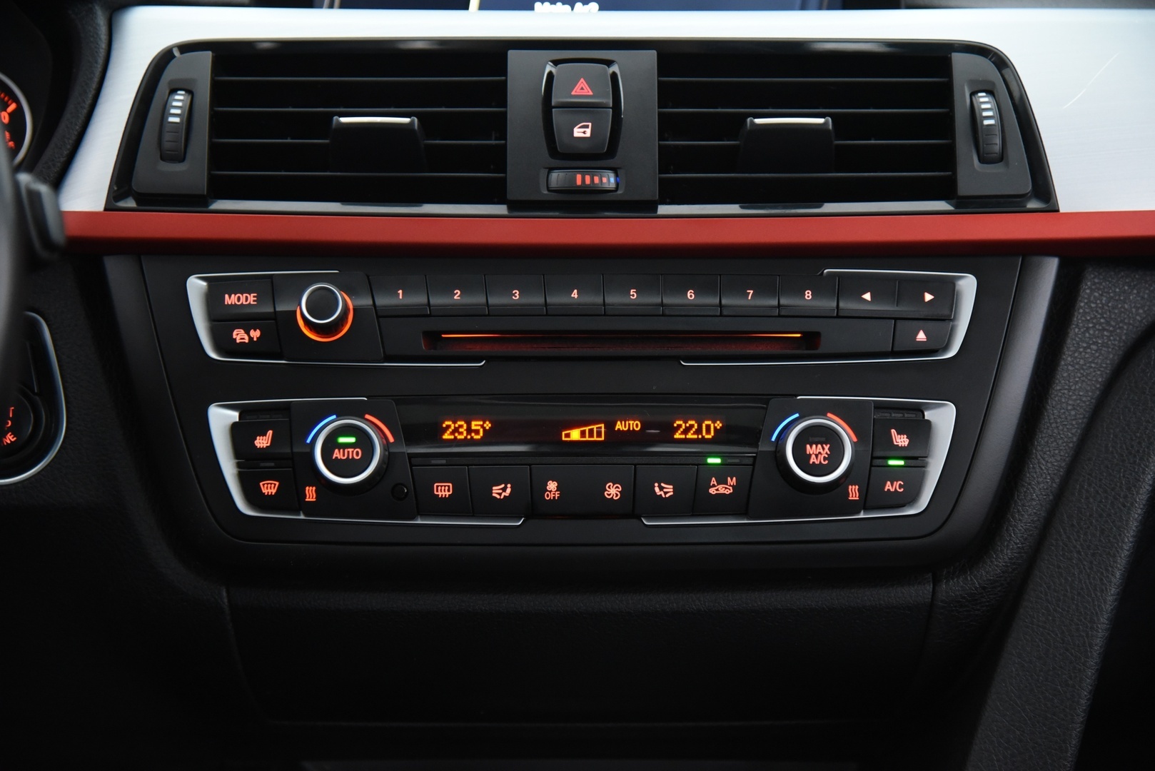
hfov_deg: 26.0
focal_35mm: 78
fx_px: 2503
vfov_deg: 17.5
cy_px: 386
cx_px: 578
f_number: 4
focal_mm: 78
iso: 4000
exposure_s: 1/20
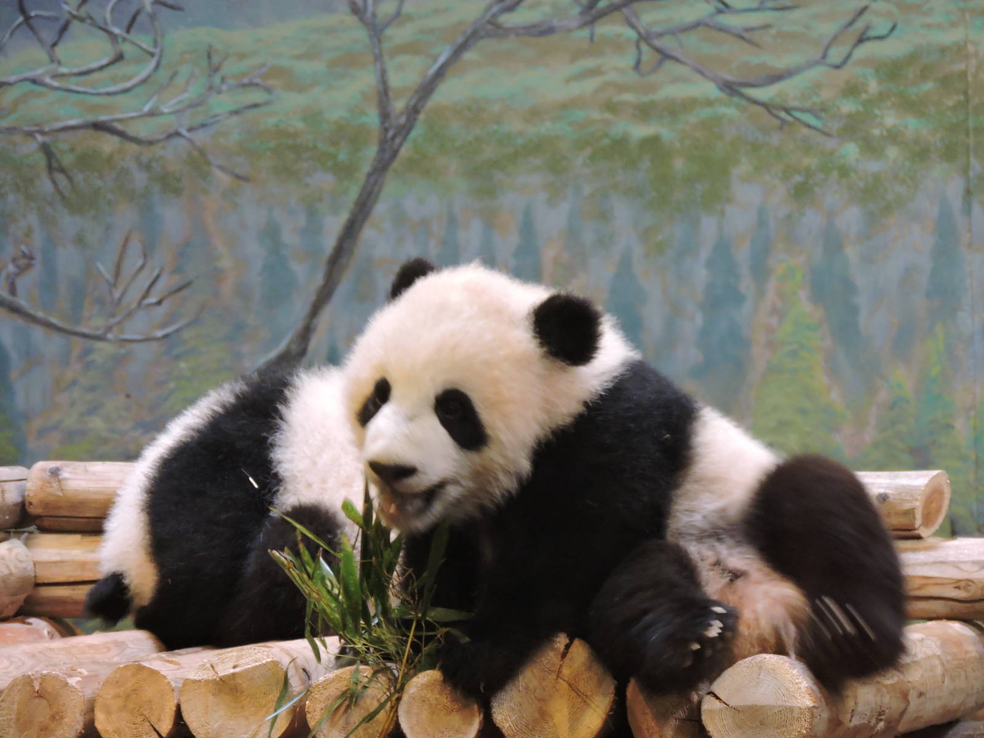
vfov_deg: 5.9
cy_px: 369
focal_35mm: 250
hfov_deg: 7.9
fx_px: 7107
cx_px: 492
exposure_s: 1/15
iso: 800
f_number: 4.7
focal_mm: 44.6
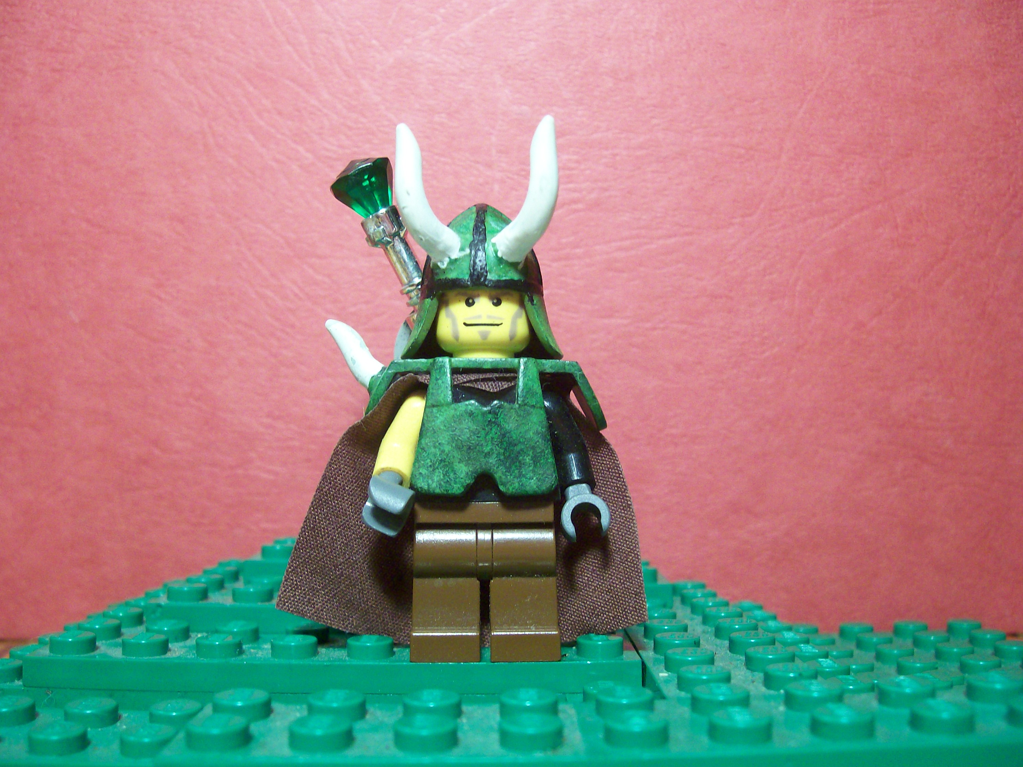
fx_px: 1064
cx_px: 499
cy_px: 390
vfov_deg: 39.7
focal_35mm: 36
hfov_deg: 51.4
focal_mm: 5.8
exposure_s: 1/18.5
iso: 160
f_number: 2.8
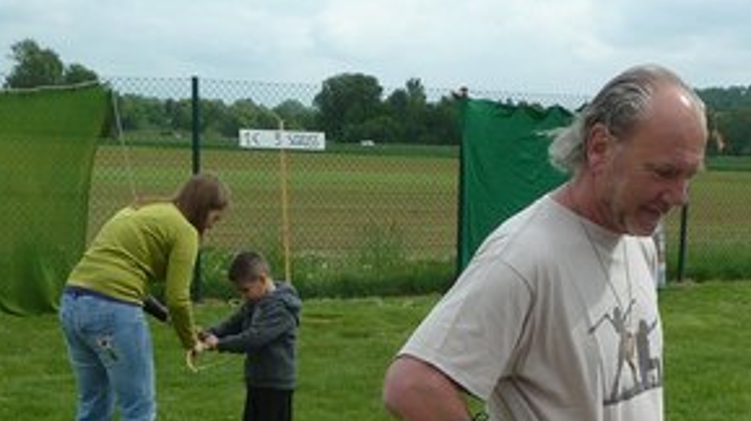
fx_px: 1313
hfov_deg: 31.9
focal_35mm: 66
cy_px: 490
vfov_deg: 17.5
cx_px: 421
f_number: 4.5
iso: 80
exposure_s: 1/400
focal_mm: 4.1
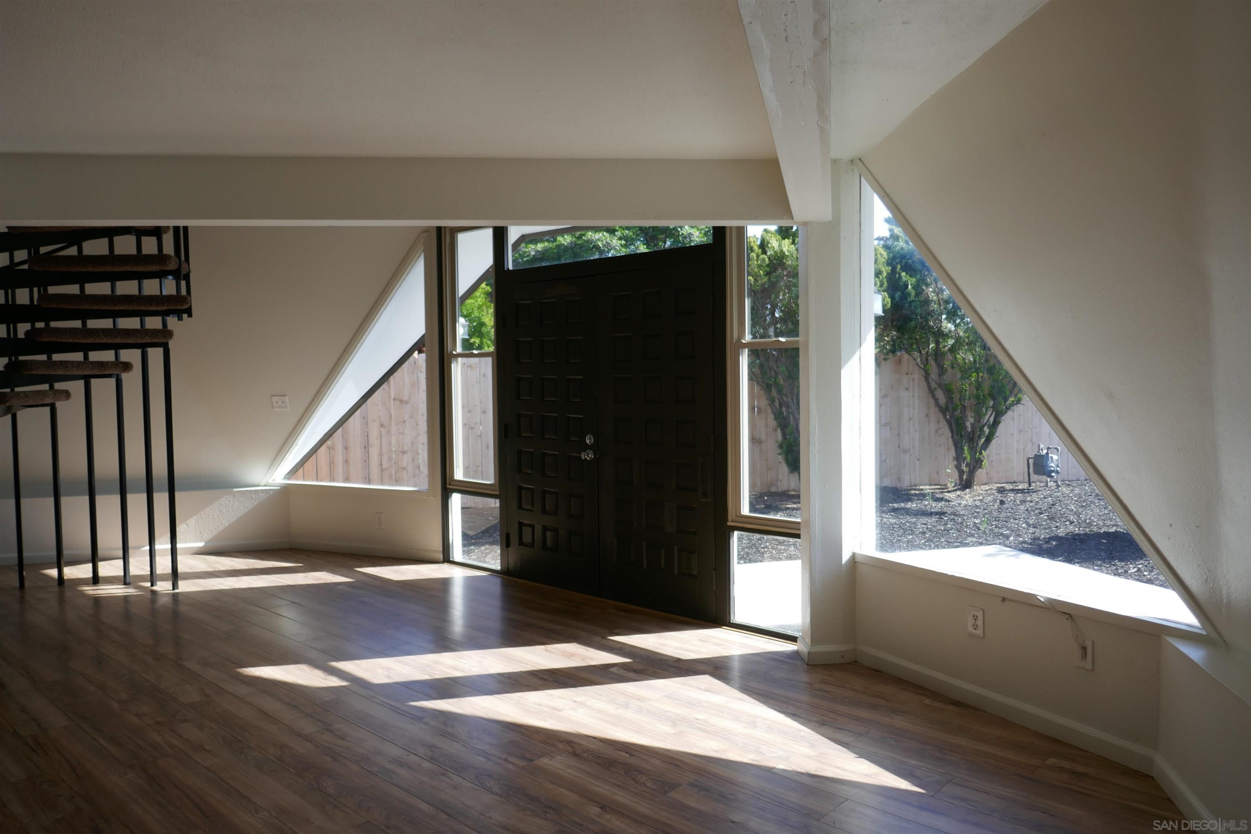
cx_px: 626
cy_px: 417
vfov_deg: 51.3
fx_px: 869
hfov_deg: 71.5
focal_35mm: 25
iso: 125
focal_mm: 9.1
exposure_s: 1/400
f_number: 2.8
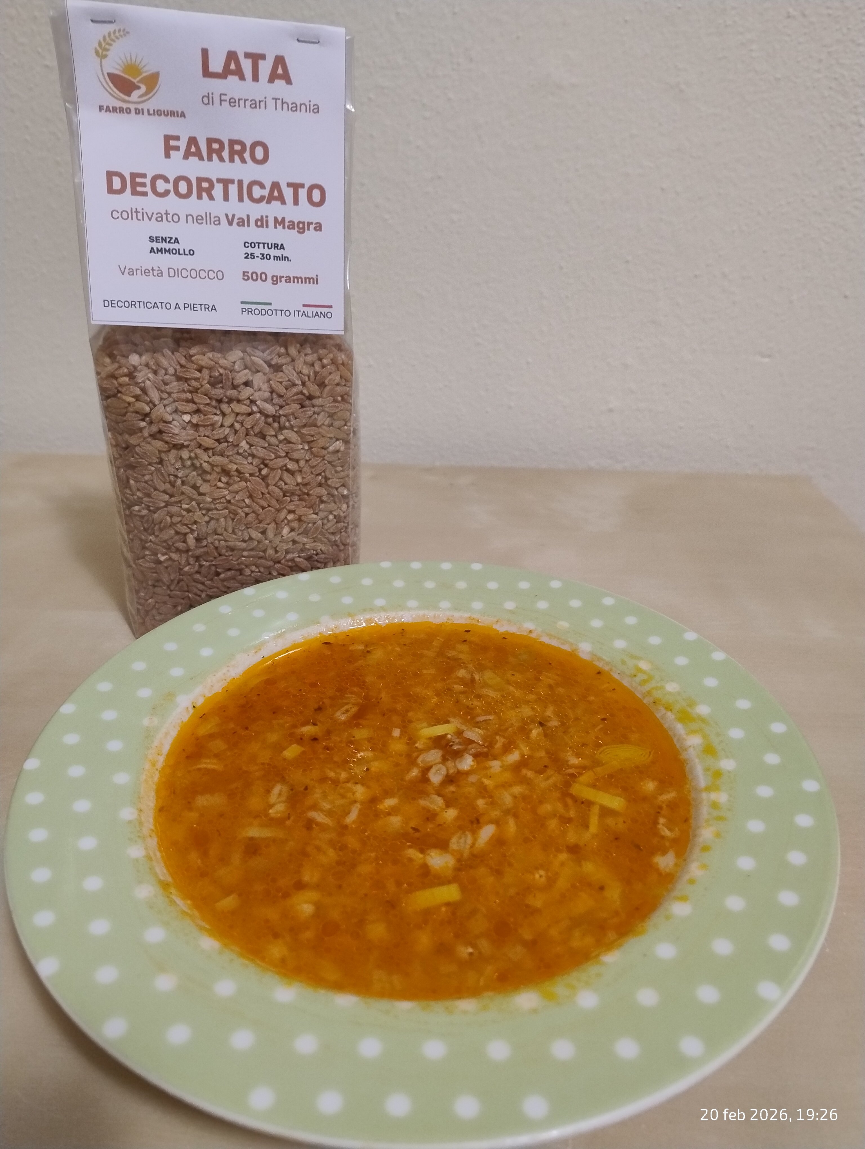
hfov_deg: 56.9
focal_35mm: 24
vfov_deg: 71.5
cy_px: 574
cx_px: 432
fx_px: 798
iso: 1081
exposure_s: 1/33.3
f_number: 1.8
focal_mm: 5.56
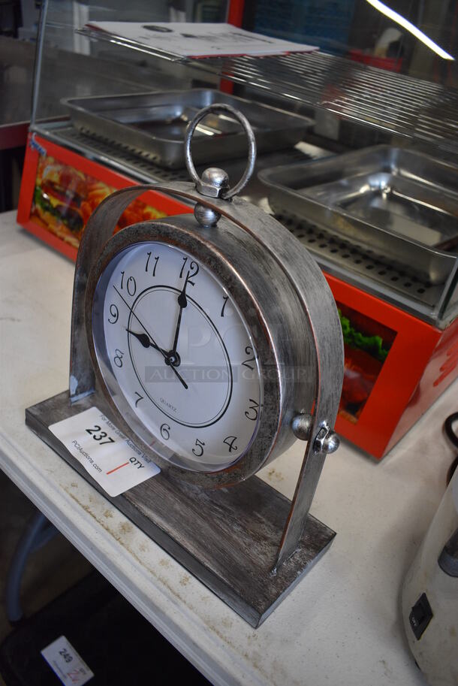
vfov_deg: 67.3
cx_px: 229
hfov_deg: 48.0
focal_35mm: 27
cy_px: 343
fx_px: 514
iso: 1000
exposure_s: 1/125
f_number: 3.5
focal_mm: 18
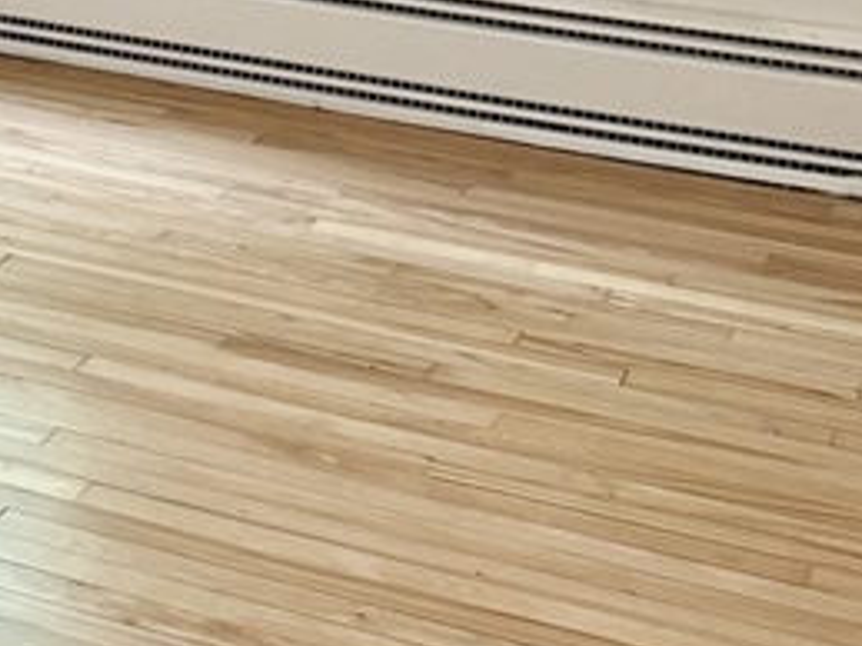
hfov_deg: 19.2
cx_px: -243
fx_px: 2365
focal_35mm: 95
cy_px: -380
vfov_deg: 14.3
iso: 250
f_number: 1.78
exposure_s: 1/60
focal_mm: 6.76
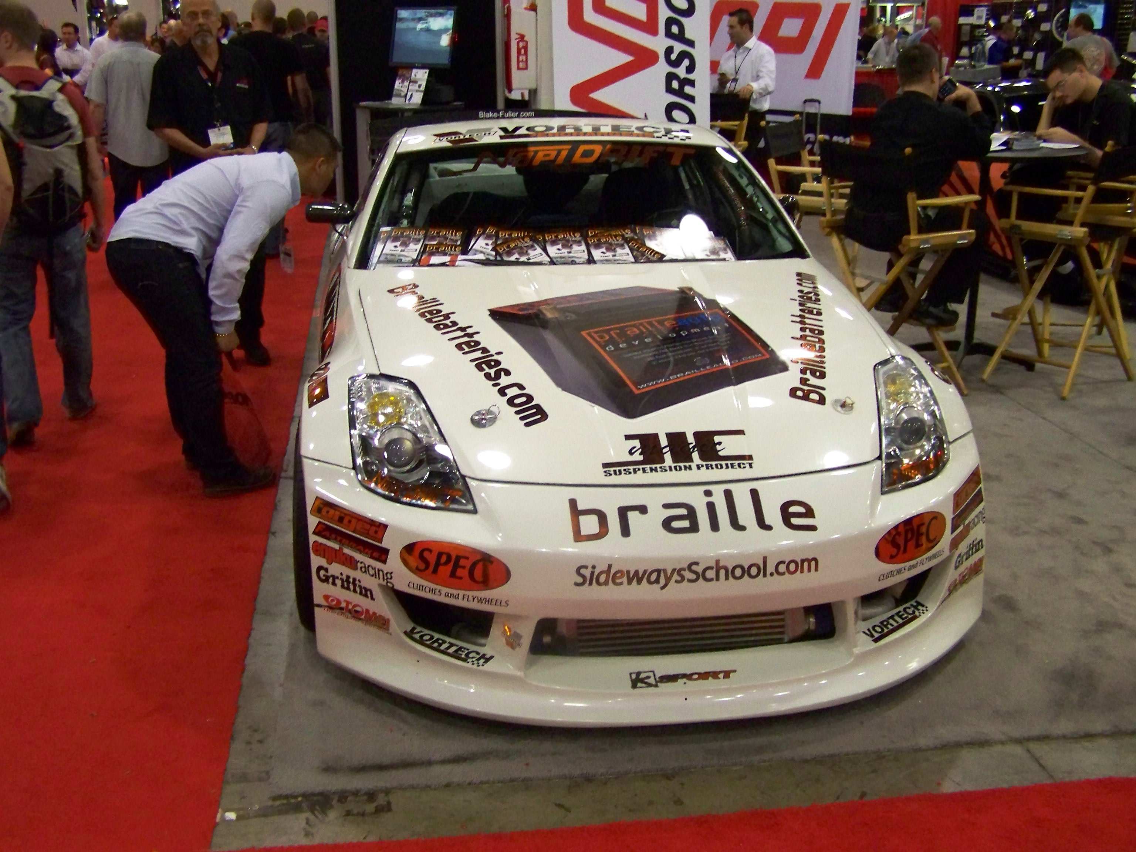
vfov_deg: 37.7
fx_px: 1247
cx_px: 568
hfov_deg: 49.0
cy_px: 426
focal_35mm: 38
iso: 400
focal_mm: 6.3
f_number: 2.8
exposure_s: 1/50
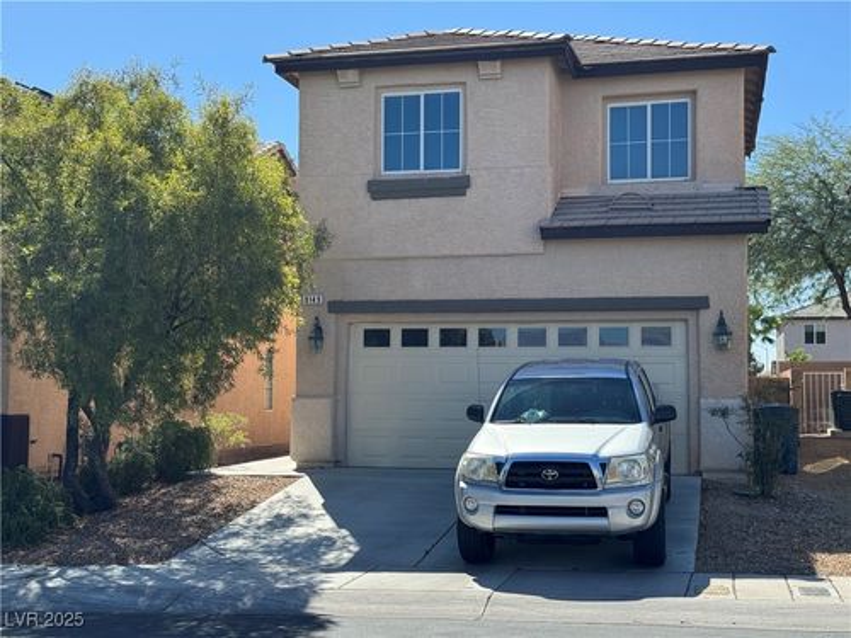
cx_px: 426
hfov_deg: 39.7
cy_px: 319
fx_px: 1180
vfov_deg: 30.3
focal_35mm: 48
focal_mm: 6.76
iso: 64
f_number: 1.78
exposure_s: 1/2252
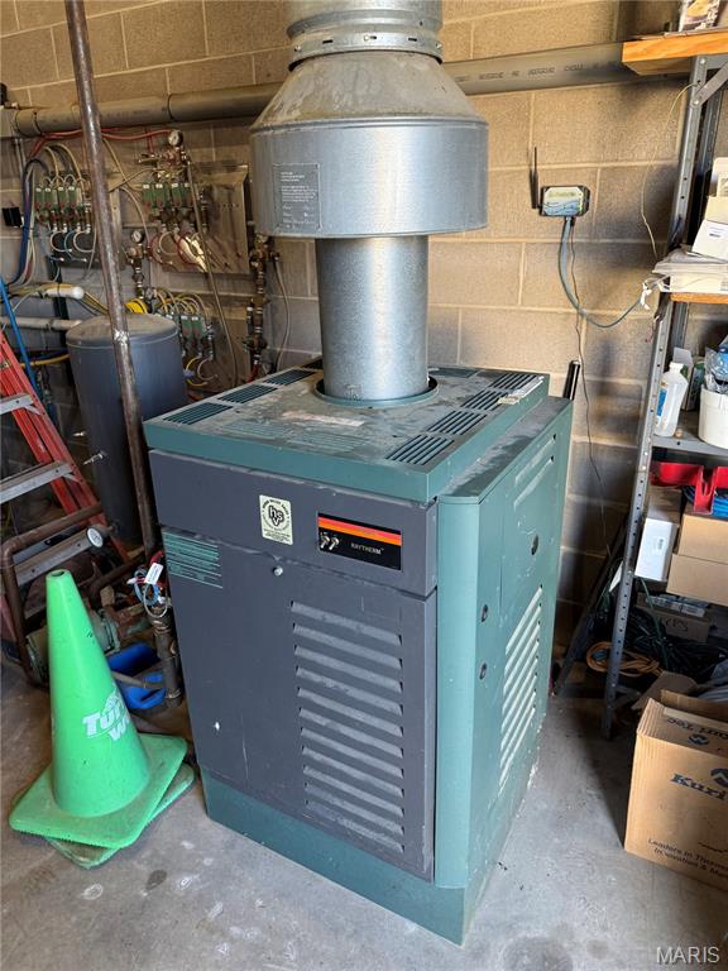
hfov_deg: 56.8
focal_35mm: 24
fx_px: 673
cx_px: 364
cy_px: 486
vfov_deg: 71.6
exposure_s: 1/60
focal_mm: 6.76
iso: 160
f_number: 1.78
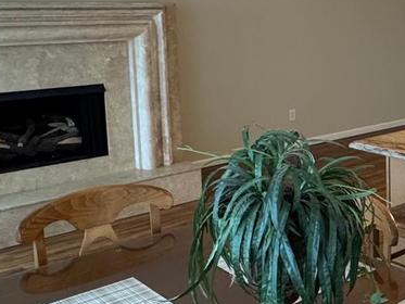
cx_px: 460
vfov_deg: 26.8
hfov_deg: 31.1
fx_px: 632
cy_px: 93
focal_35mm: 54
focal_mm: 2.22
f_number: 2.2
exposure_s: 1/60
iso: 400
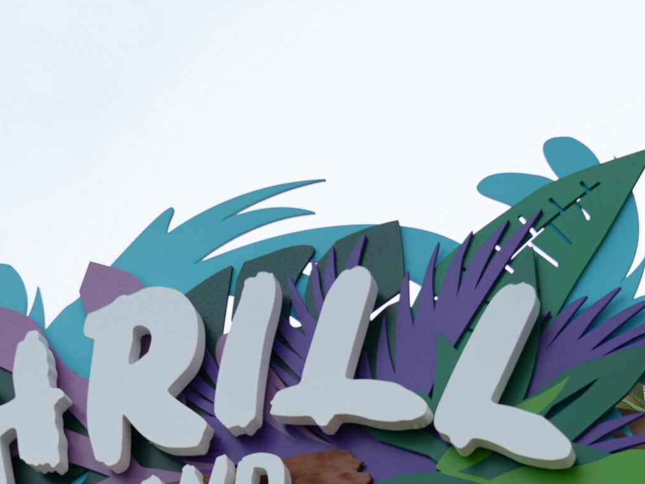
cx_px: 259
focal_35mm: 84
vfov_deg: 17.2
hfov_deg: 23.2
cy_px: 490
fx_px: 1566
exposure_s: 1/200
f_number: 4
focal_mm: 35
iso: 80
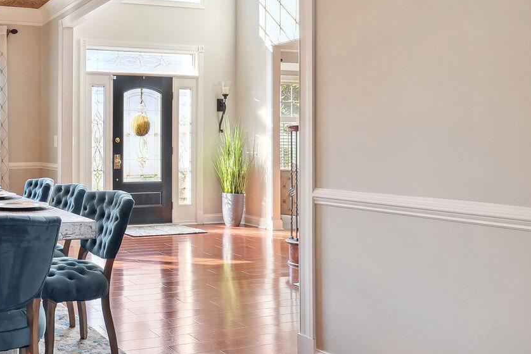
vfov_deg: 40.0
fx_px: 487
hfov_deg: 47.6
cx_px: 2
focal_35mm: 33
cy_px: 177
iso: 200
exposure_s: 1/13
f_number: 8
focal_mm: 16
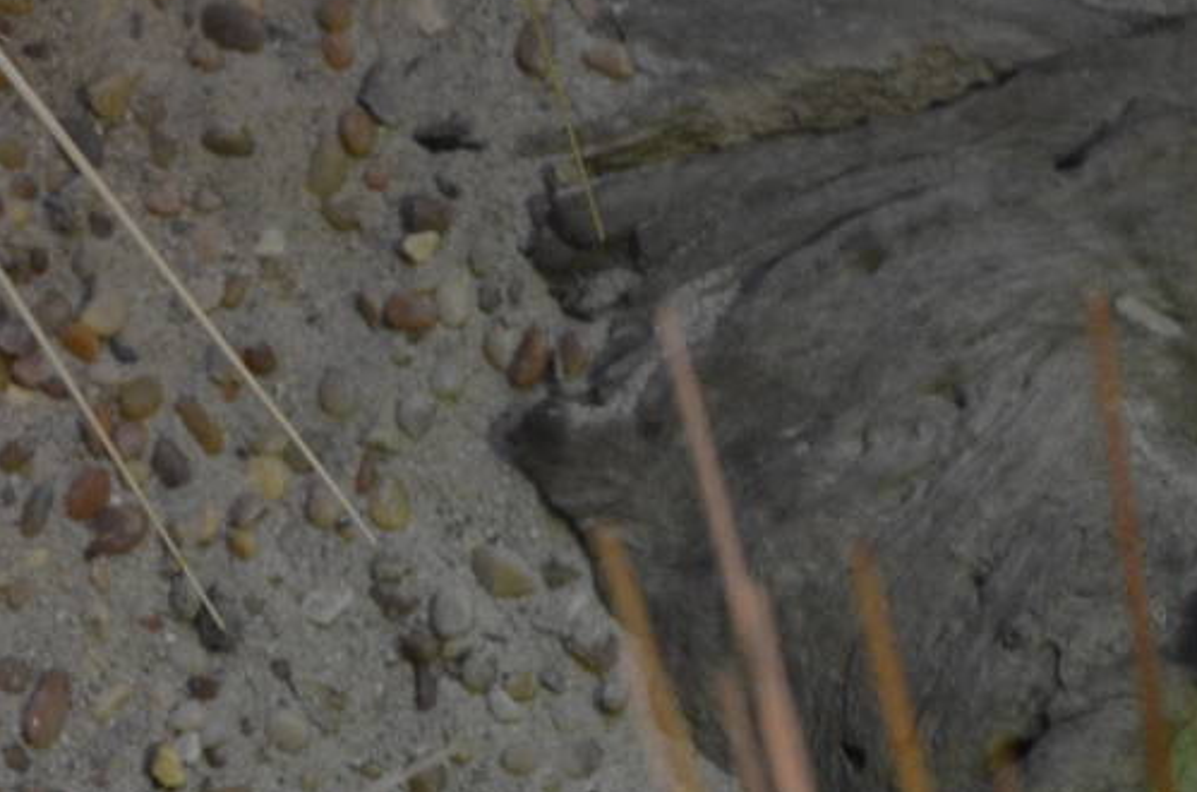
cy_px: 1176
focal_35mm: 265
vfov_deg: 5.1
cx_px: -197
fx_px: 8776
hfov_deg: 7.7
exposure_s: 1/50
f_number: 5.6
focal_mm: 55
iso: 800
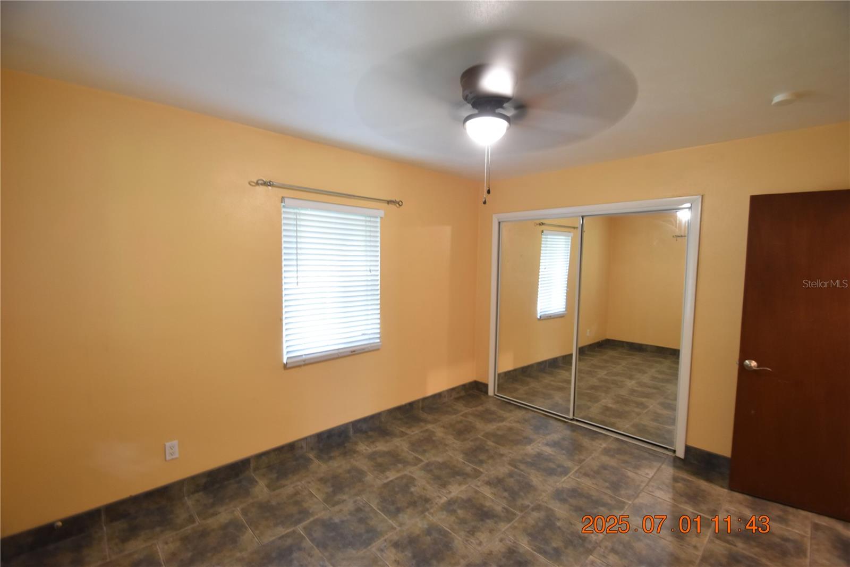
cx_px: 425
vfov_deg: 77.3
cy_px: 284
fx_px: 354
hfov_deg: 100.4
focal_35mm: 15
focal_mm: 10
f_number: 3.5
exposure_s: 1/10
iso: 800
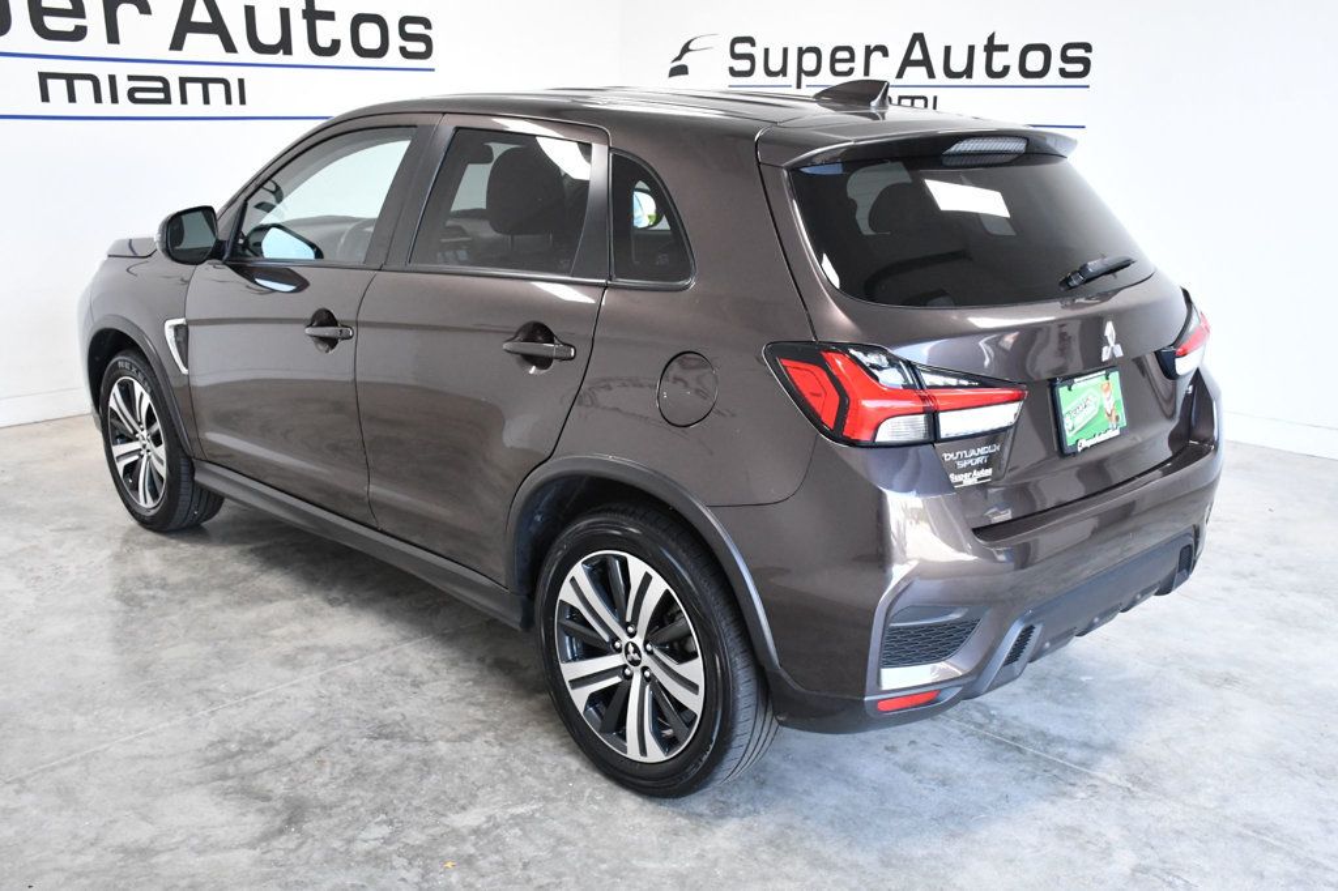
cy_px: 446
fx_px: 1263
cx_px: 669
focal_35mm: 34
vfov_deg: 38.9
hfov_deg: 55.8
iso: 2500
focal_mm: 23
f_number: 8
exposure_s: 1/250
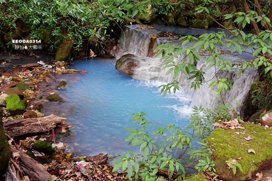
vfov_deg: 35.9
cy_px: 90
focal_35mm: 37
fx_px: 279
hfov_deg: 51.9
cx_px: 136
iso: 800
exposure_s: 1/40
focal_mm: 13.53
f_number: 2.8
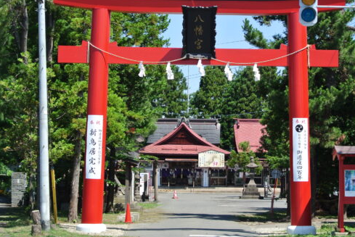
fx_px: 1046
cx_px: 216
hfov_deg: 19.2
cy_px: 96
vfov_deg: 12.9
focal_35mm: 106
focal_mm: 30
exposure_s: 1/320
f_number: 5.6
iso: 100
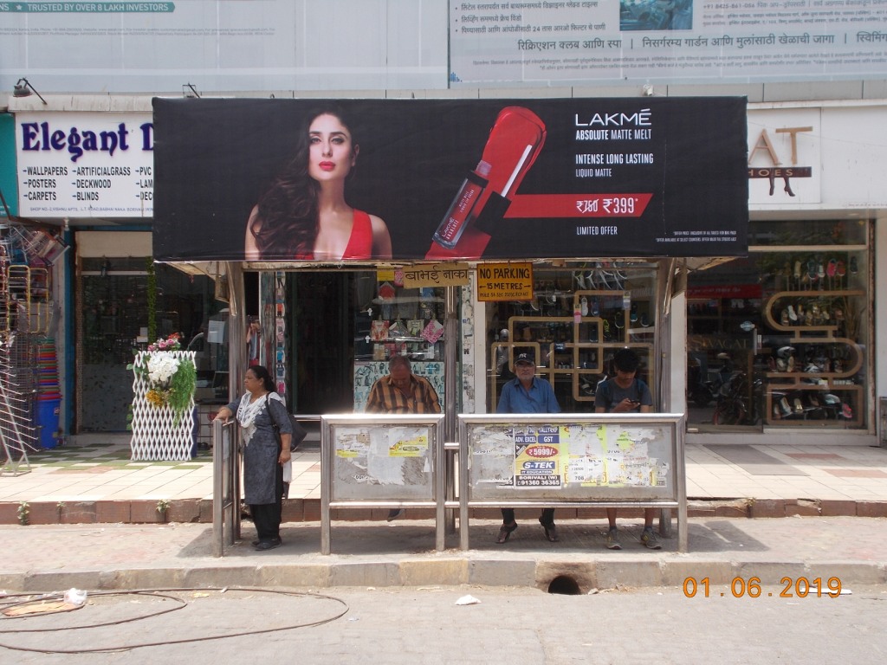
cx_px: 444
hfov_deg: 42.9
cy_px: 332
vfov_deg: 32.9
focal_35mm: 44
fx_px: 1127
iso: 80
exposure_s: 1/200
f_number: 4.2
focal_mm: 7.9
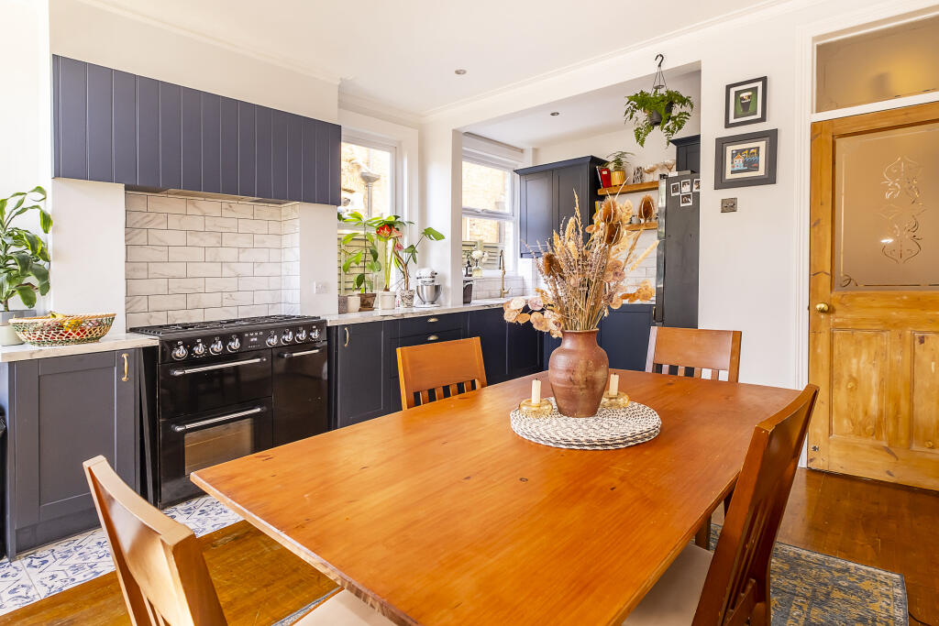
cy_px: 313
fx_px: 391
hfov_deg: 100.4
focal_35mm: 15
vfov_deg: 77.3
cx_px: 470
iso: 320
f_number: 7.1
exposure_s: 1/6
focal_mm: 10
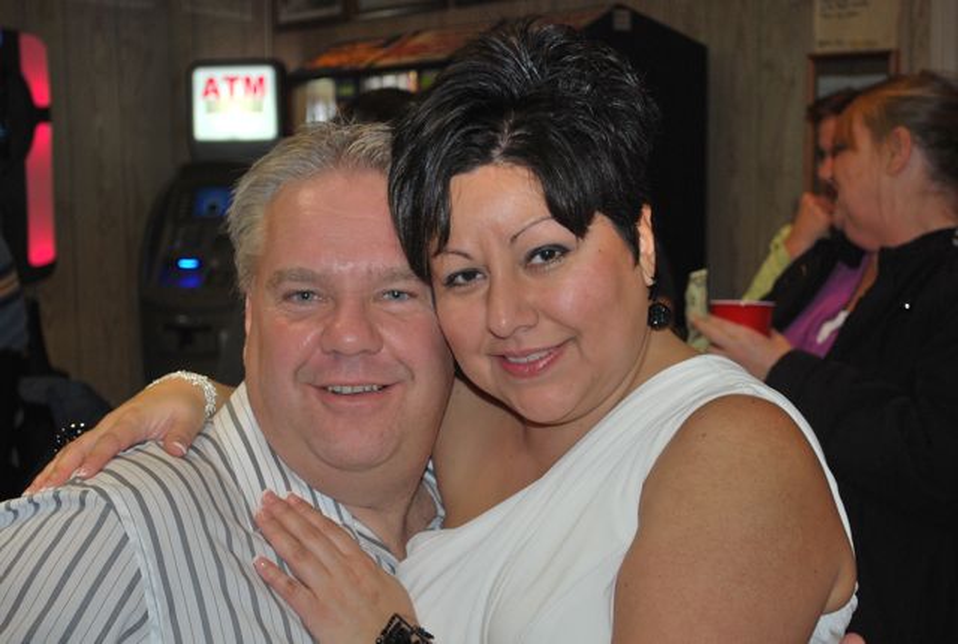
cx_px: 479
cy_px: 322
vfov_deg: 21.7
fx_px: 1680
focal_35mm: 63
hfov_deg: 31.8
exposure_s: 1/60
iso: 200
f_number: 5.3
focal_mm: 42
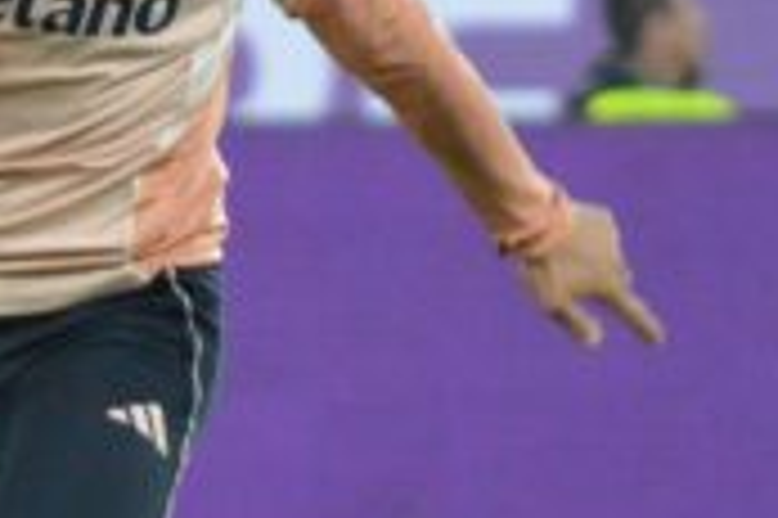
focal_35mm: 1730
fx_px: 37351
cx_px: -4
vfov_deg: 0.8
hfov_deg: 1.2
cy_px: 268
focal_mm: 260
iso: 3200
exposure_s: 1/640
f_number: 5.6
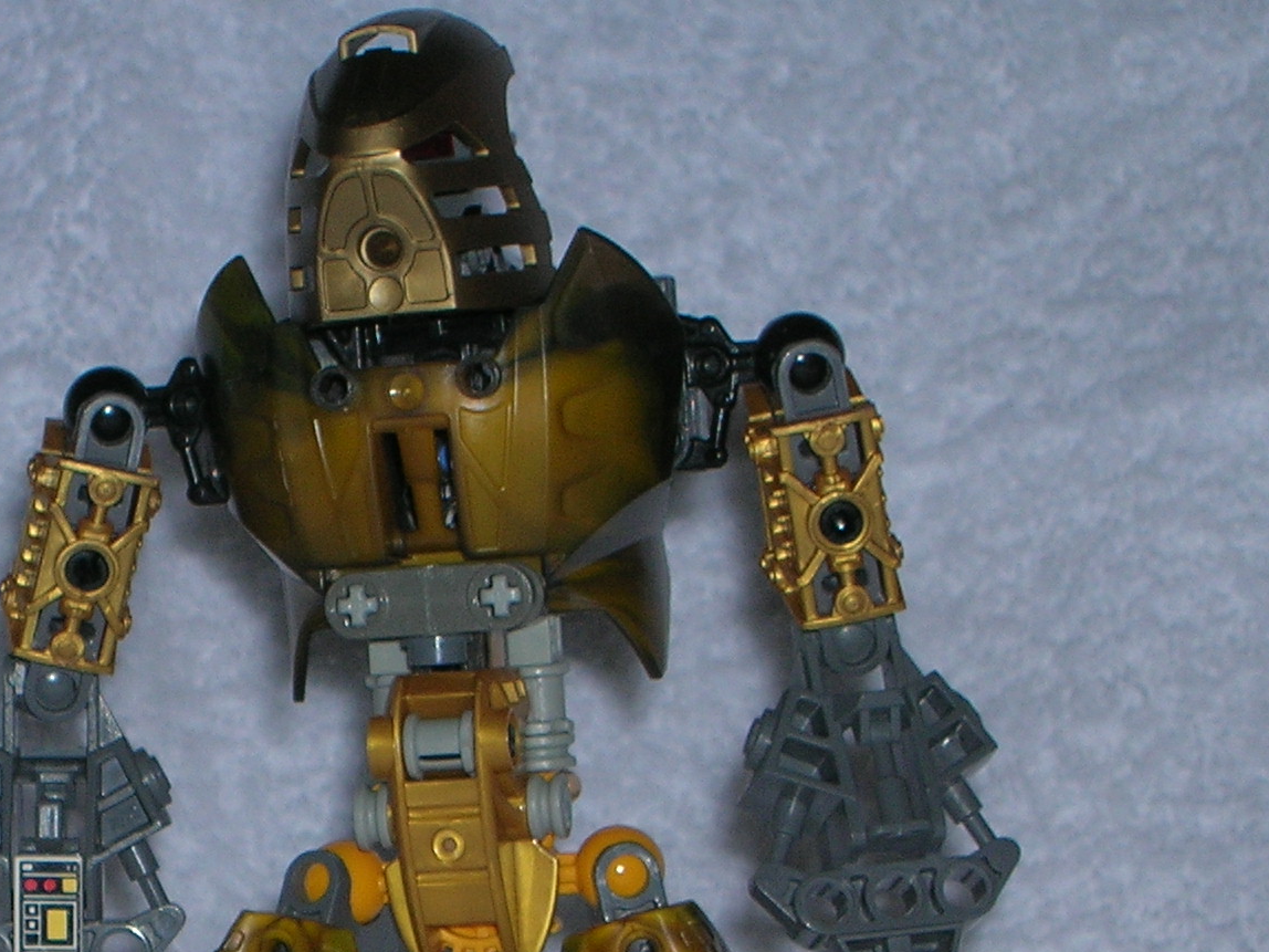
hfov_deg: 12.4
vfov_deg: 9.3
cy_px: 1031
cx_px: 154
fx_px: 5792
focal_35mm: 158
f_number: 3.9
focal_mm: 11.7
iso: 50
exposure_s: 1/60.1
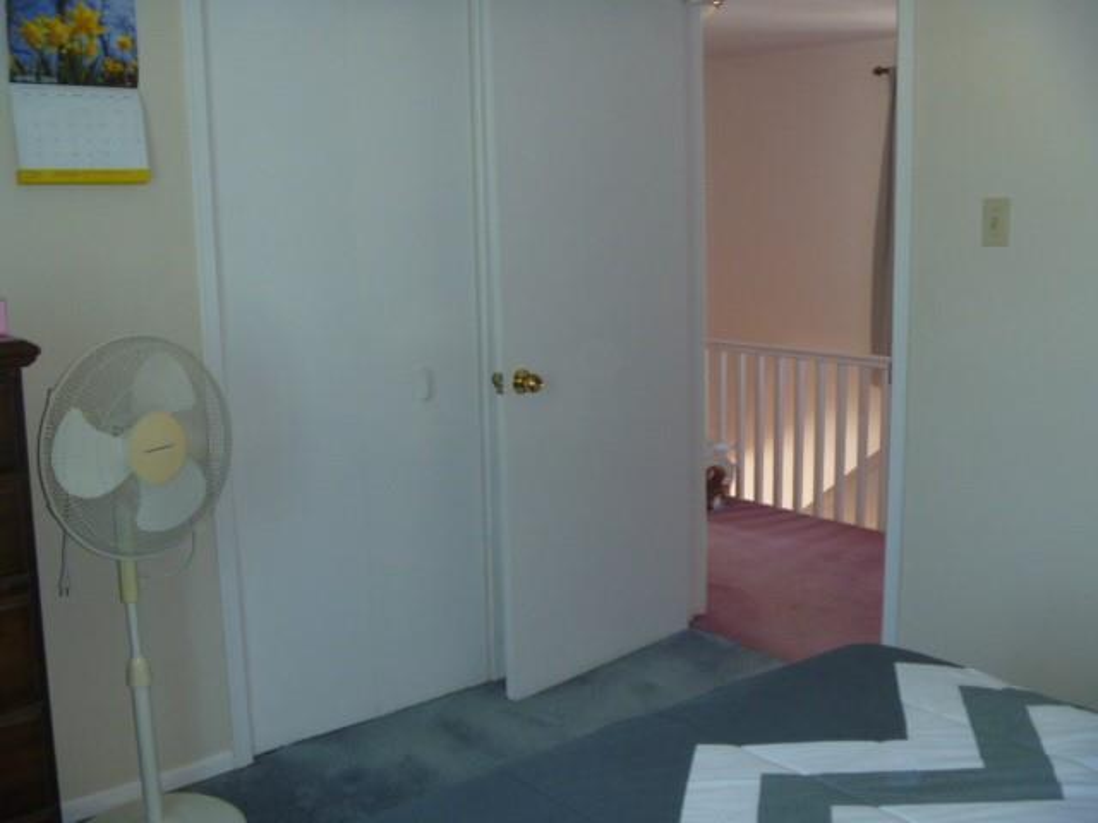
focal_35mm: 35
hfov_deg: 52.6
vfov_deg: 40.7
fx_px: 1110
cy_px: 412
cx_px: 549
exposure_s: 1/30
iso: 200
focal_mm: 6.3
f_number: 3.5
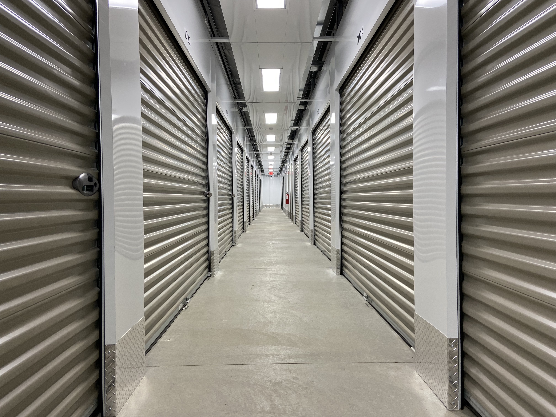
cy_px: 208
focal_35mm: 26
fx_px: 418
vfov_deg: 53.1
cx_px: 278
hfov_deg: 67.3
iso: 80
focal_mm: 4.25
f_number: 1.8
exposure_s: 1/60
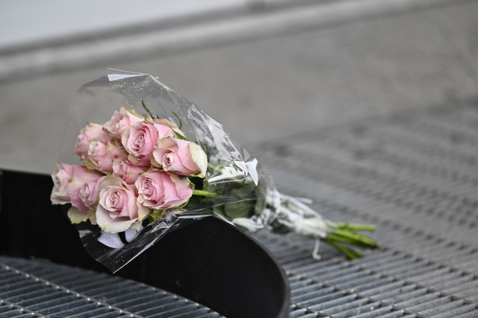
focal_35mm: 175
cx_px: 239
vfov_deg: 7.8
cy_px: 159
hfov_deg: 11.7
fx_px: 2323
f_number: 3.2
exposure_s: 1/1000
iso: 1250
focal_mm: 175
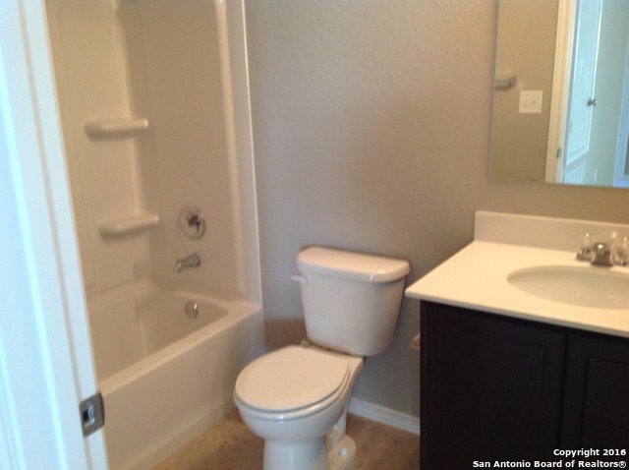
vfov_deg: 40.6
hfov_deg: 52.7
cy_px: 235
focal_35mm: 35
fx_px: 635
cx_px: 314
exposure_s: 1/15
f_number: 2.4
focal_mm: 4.28
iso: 125
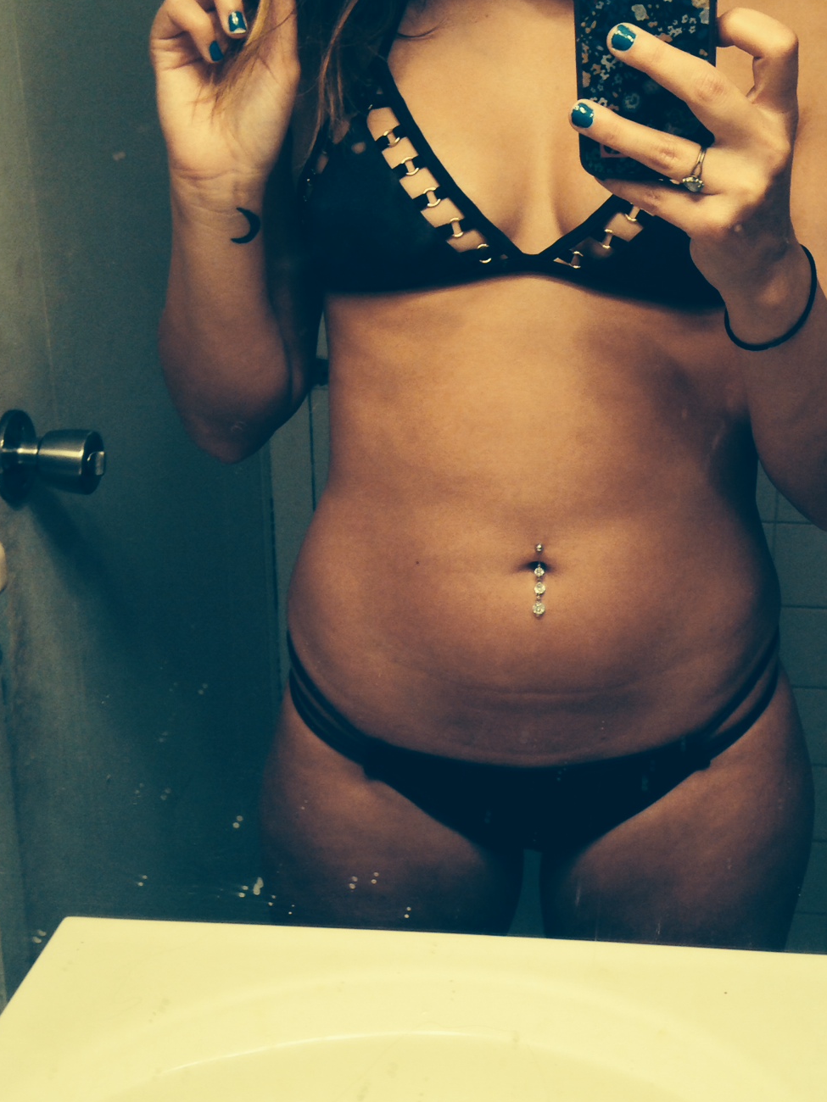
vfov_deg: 36.8
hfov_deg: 27.9
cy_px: 576
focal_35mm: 52
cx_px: 547
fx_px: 1656
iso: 50
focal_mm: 4.12
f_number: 2.4
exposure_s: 1/40
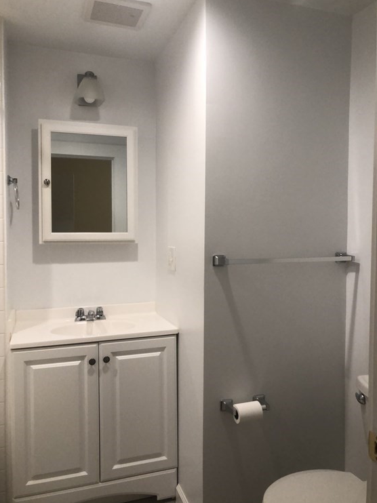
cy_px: 245
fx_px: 421
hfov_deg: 48.2
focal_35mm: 29
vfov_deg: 61.7
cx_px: 182
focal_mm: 3.99
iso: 125
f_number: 1.8
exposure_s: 1/120
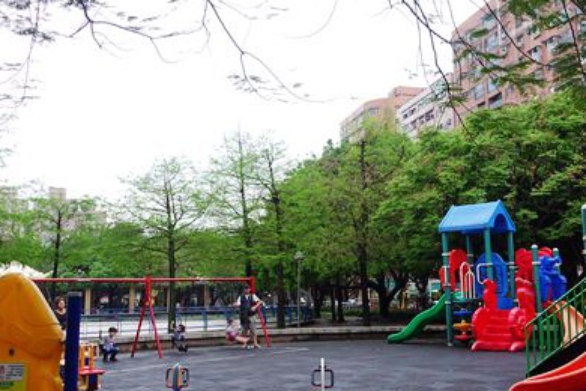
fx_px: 651
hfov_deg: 48.3
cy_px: 178
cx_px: 341
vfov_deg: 33.4
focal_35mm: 40
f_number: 2.8
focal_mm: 8.8
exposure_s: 1/30
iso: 125
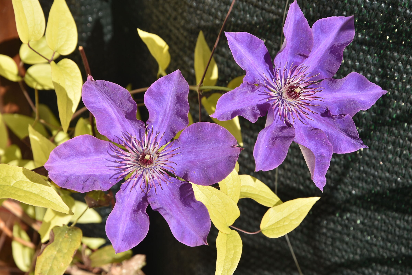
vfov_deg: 10.8
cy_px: 138
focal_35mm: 128
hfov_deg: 16.1
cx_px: 206
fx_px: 1459
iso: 100
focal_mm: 85
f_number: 8
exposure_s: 1/250
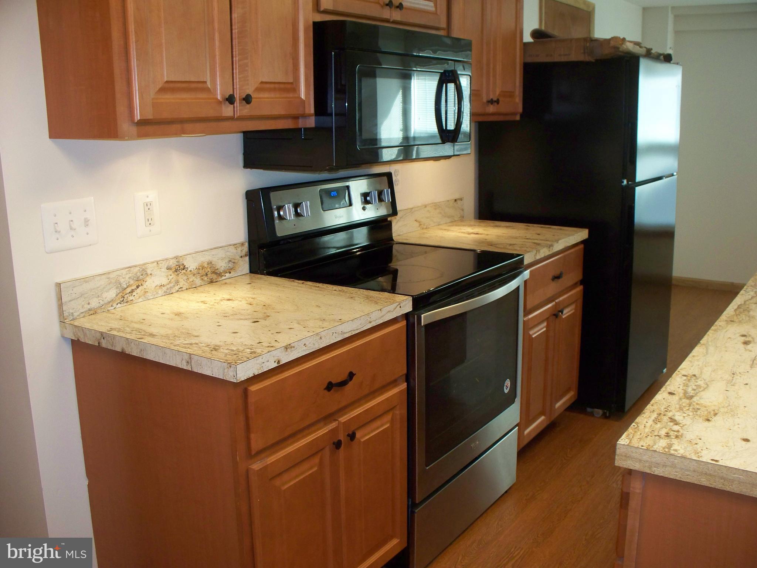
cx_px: 378
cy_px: 284
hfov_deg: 51.4
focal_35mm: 36
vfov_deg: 39.7
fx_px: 787
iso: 200
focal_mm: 7.54
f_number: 2.8
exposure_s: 1/60
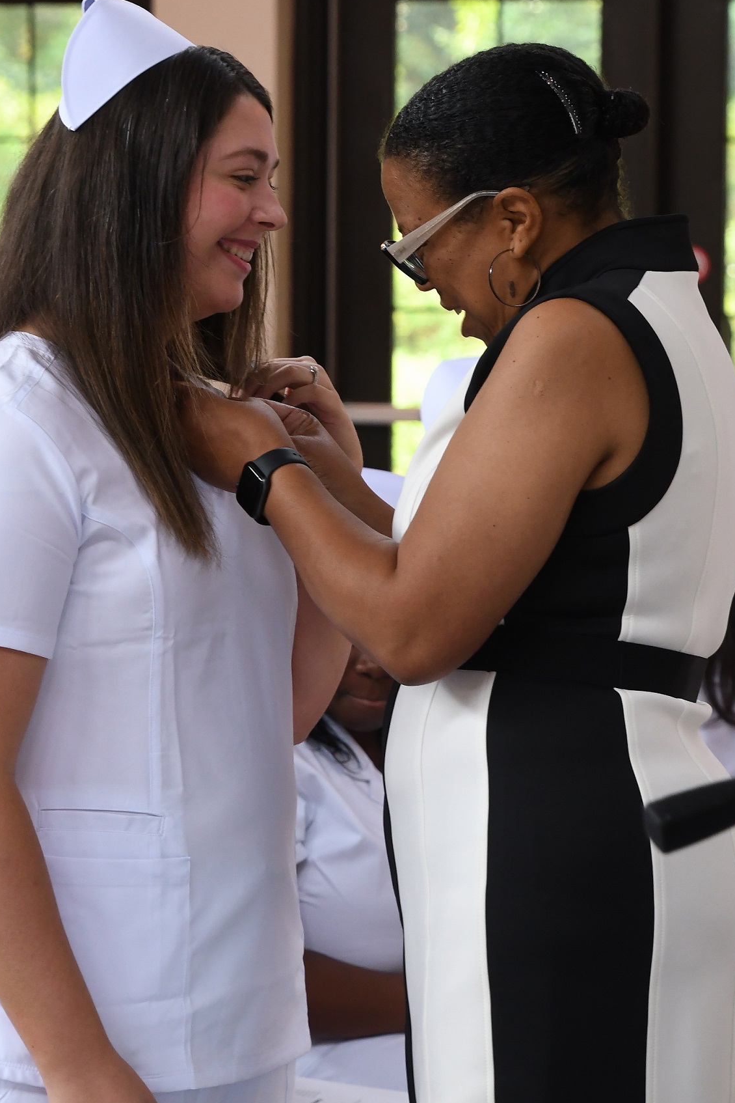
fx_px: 6881
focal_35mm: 225
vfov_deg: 9.1
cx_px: 334
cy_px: 373
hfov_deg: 6.1
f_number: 8
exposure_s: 1/60
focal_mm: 95
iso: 1000
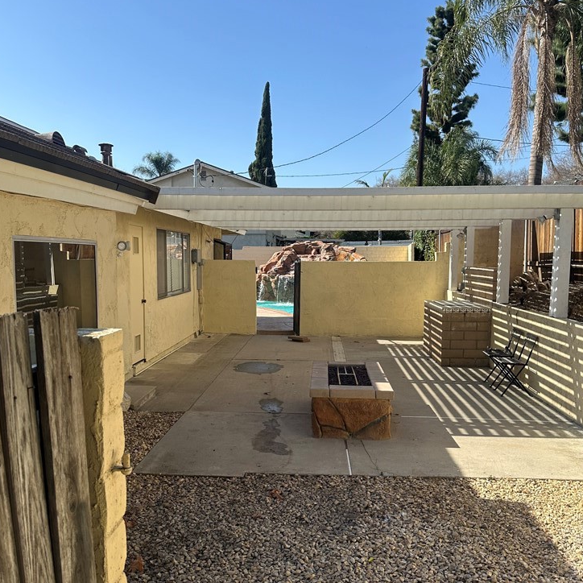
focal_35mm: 30
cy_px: 312
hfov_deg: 54.0
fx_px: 572
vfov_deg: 54.0
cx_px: 287
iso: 80
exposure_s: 1/3472
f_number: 1.78
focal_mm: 6.86
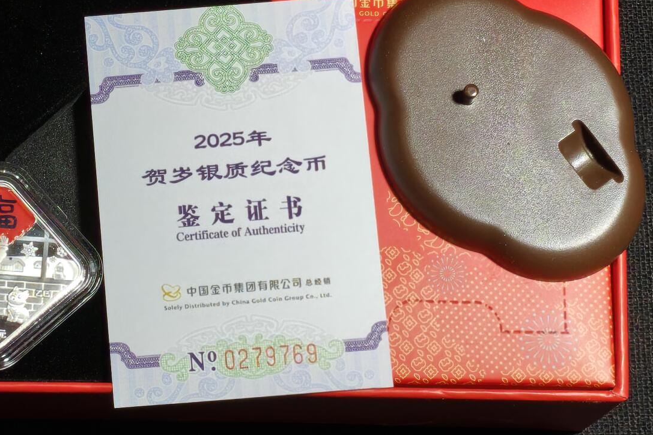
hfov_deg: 14.4
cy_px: 157
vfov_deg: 9.7
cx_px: 281
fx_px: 2576
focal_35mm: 142
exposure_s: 1/528
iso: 50
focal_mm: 4.94
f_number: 1.5
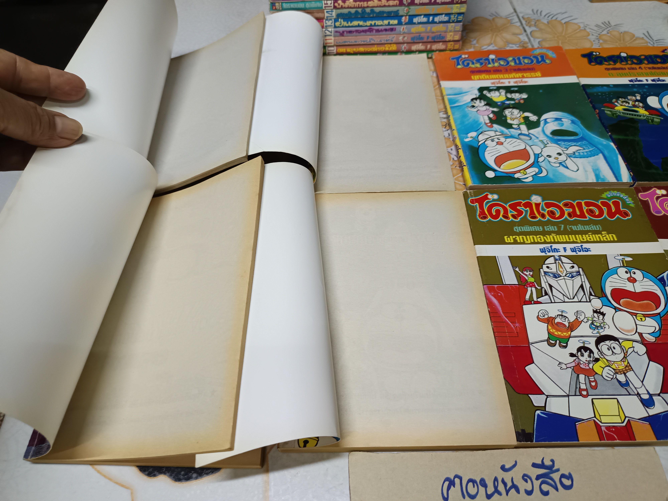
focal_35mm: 24
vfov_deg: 56.8
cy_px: 250
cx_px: 334
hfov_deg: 71.6
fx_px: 463
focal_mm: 5.31
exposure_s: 1/33.3
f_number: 1.7
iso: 918
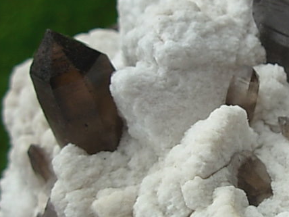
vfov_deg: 16.2
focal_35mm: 91
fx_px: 760
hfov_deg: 21.0
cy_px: 120
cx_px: 271
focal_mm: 6.3
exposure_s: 1/235
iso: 50
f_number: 2.9
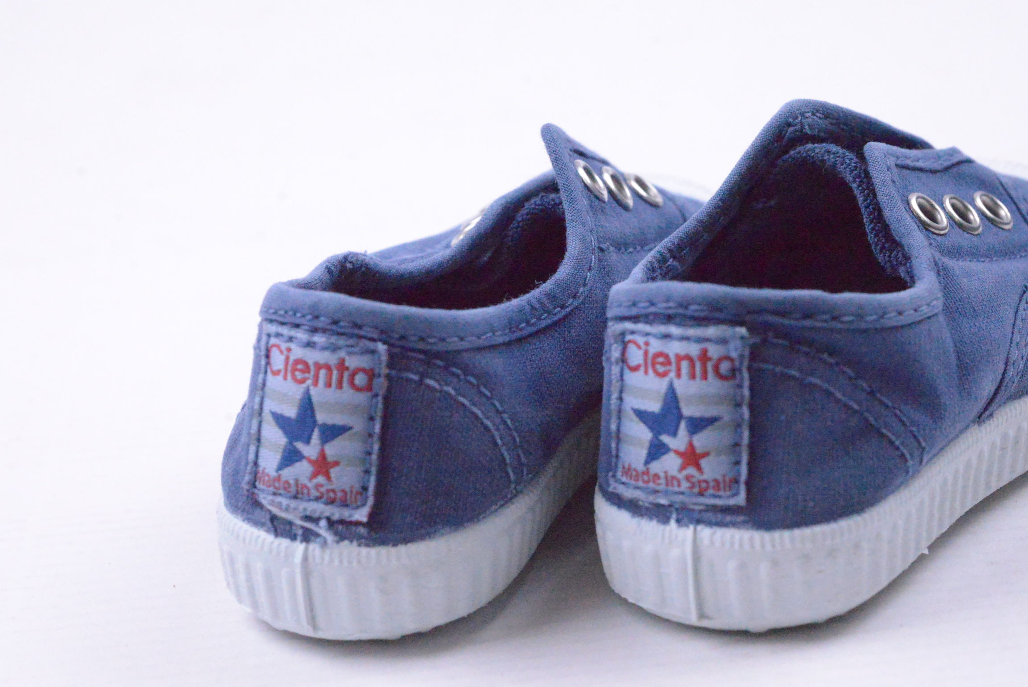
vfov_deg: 17.5
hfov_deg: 26.0
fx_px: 2228
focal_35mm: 78
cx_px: 559
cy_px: 385
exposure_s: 1/4000
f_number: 10
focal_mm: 60
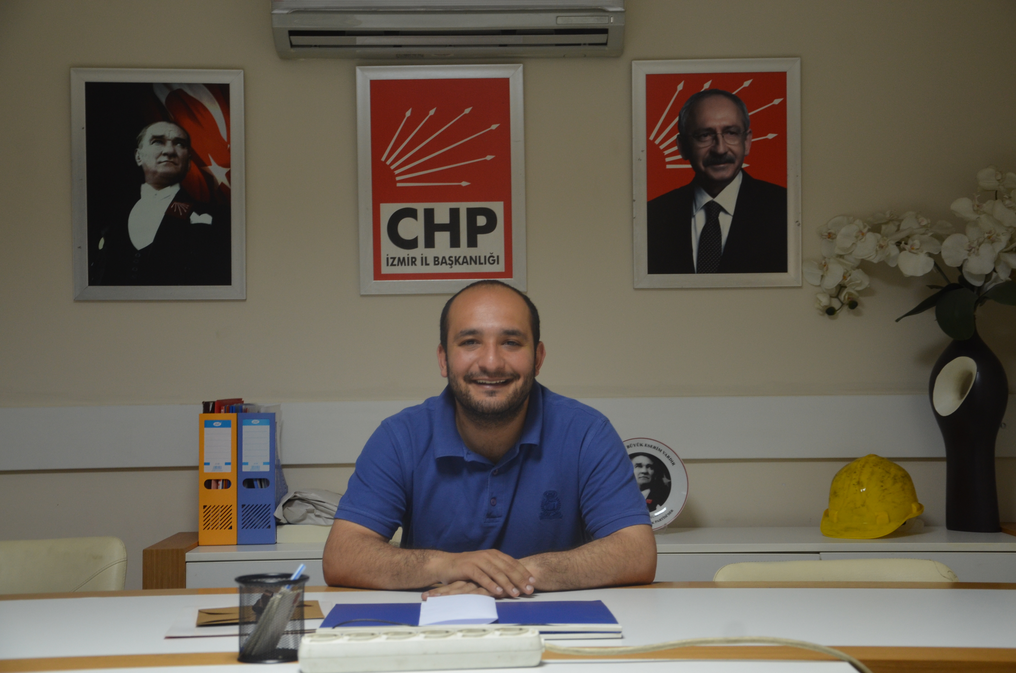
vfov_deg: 22.5
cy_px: 336
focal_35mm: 60
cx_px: 508
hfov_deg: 33.5
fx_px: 1690
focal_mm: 40
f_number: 4.5
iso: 500
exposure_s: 1/15
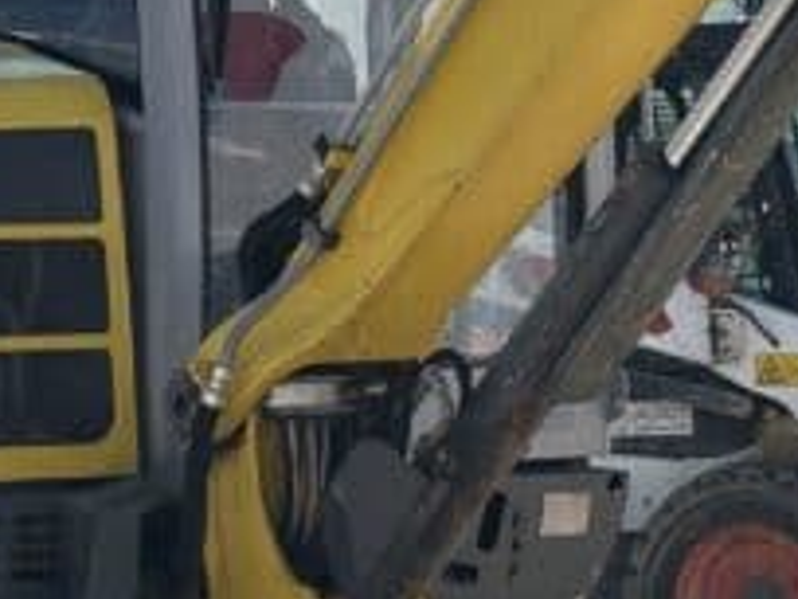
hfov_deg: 9.3
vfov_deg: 7.0
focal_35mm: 212
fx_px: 4887
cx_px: 583
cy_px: 487
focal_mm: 6.86
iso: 64
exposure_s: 1/5000
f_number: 1.78
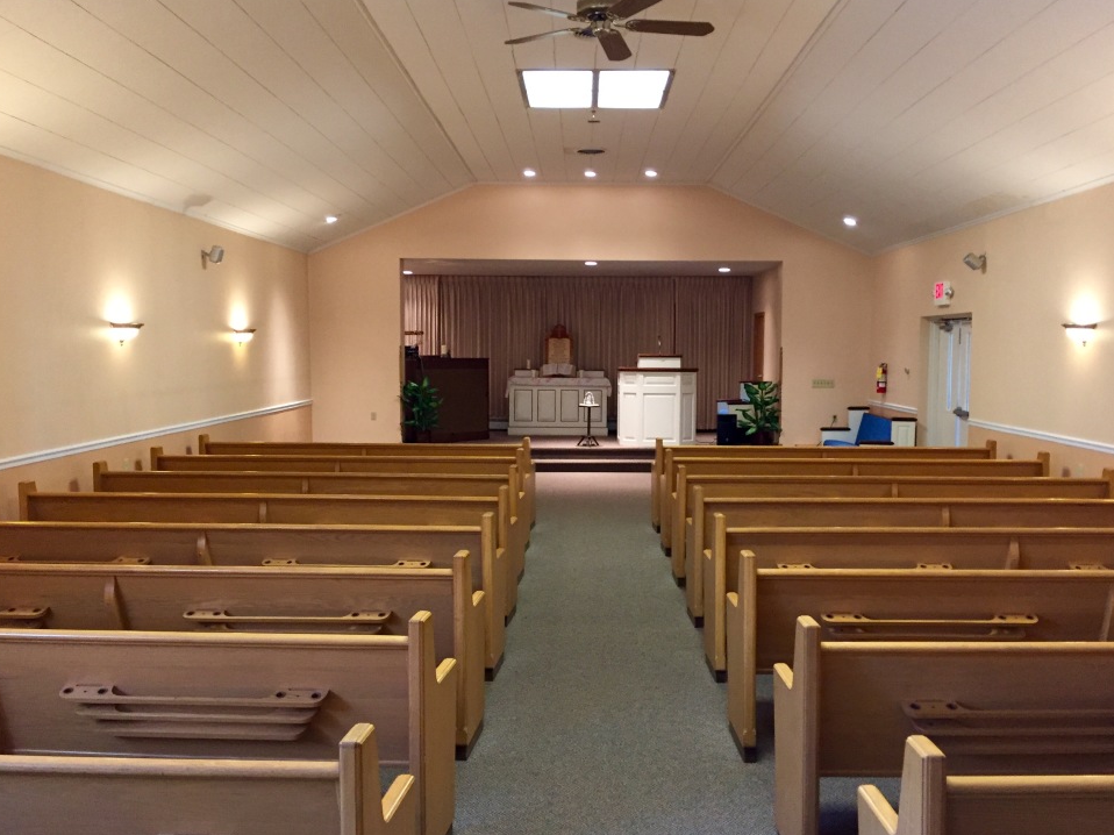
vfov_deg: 45.4
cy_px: 412
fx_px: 997
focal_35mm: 31
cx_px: 583
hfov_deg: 58.3
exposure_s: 1/30
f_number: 2.2
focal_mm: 4.15
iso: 160
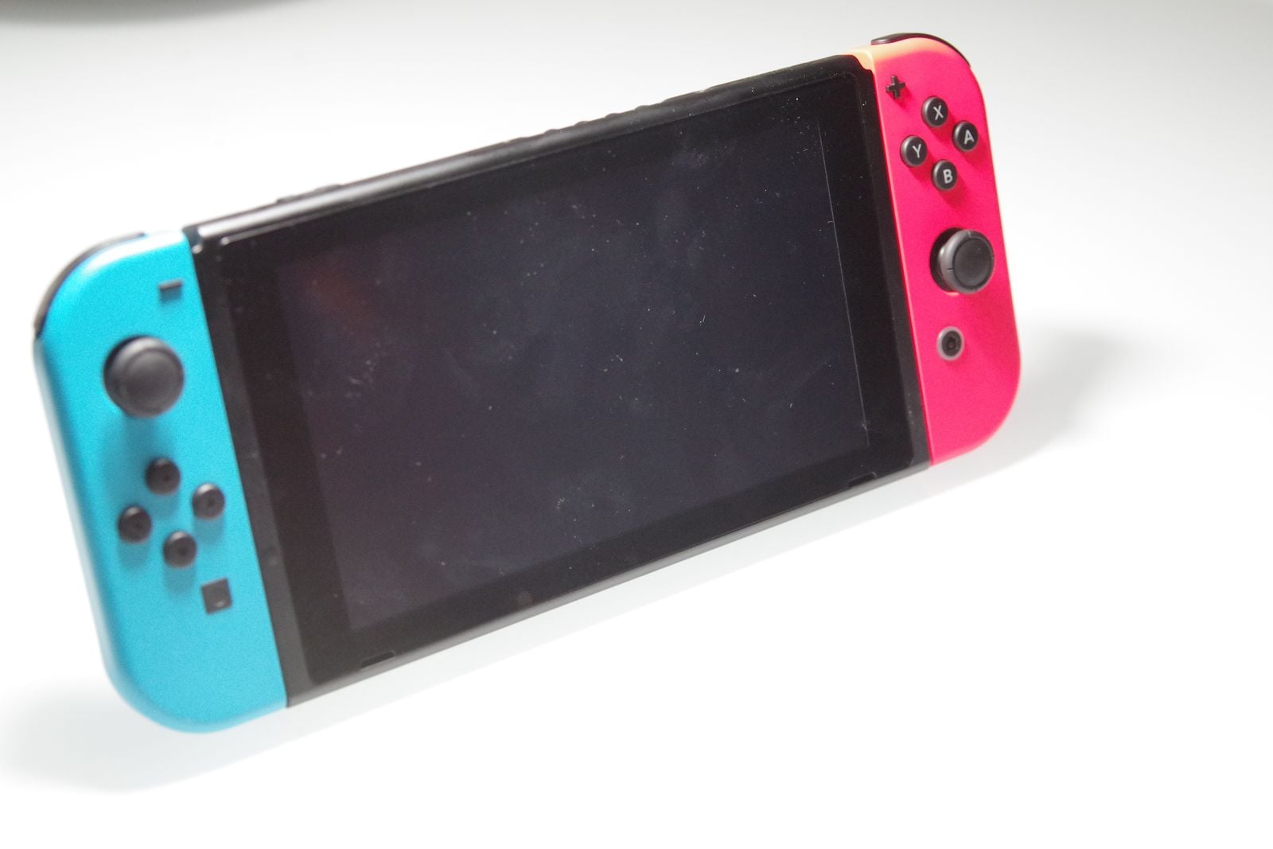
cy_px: 424
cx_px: 636
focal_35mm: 75
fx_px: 2652
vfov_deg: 18.2
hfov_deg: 27.0
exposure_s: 1/60
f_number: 4
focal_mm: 50
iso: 3200
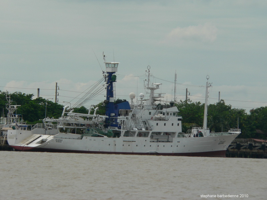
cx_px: 134
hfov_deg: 5.6
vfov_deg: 4.2
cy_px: 100
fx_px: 2754
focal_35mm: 357
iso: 80
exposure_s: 1/800
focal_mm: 59.5
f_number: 5.6
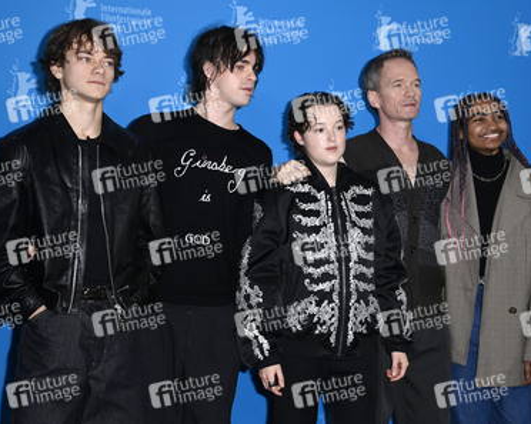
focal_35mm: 74
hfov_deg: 25.7
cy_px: 213
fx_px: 1162
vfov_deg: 20.7
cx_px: 290
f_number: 5.6
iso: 500
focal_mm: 65
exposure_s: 1/250
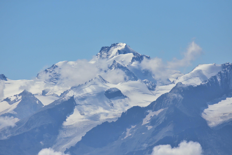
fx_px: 3866
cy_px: 78
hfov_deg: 3.4
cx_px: 116
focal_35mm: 600
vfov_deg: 2.3
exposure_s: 1/4000
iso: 720
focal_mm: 400
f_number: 8
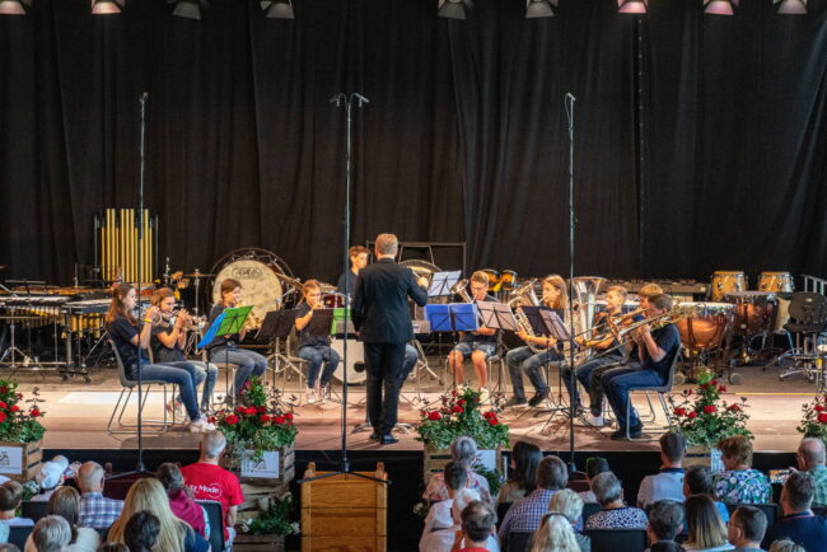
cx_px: 414
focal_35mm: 70
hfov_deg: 28.8
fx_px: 1609
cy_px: 276
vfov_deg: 19.5
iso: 4000
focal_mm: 70
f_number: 4
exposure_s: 1/160
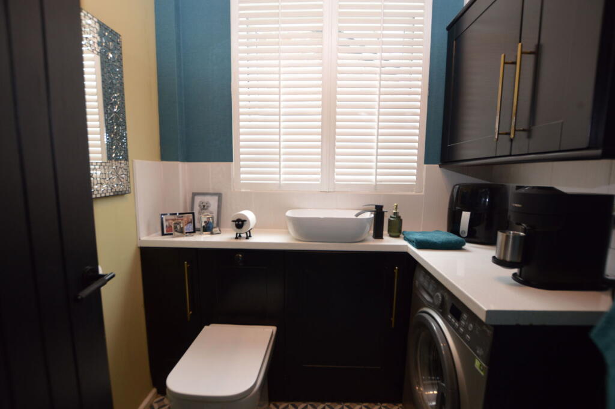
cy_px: 204
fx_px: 256
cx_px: 308
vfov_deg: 77.2
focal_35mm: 15
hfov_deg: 100.5
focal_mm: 10
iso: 400
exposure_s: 1/100
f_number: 5
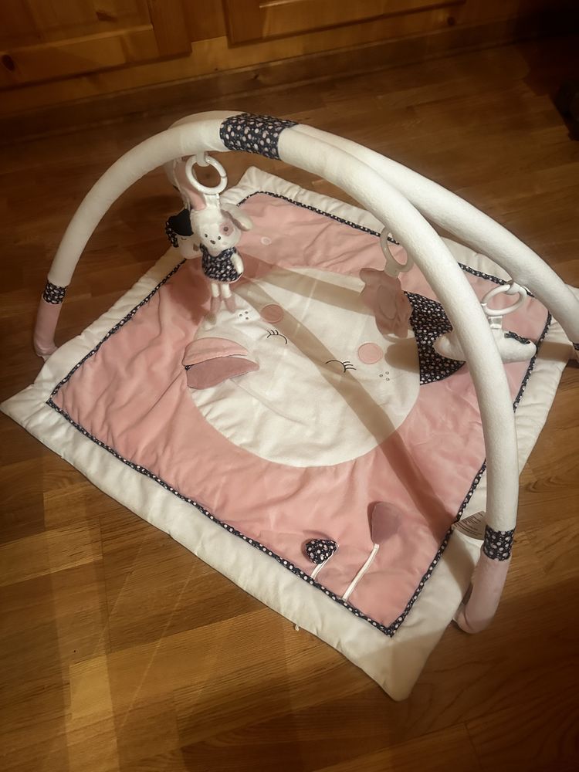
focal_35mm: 24
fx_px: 535
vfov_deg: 71.6
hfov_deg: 56.8
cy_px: 386
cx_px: 290
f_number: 1.78
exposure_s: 1/50
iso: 1000
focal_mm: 6.86
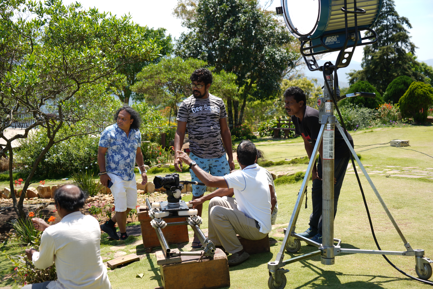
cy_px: 144
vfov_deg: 28.1
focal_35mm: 48
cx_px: 216
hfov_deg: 41.1
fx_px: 577
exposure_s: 1/400
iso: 80
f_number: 4
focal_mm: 48
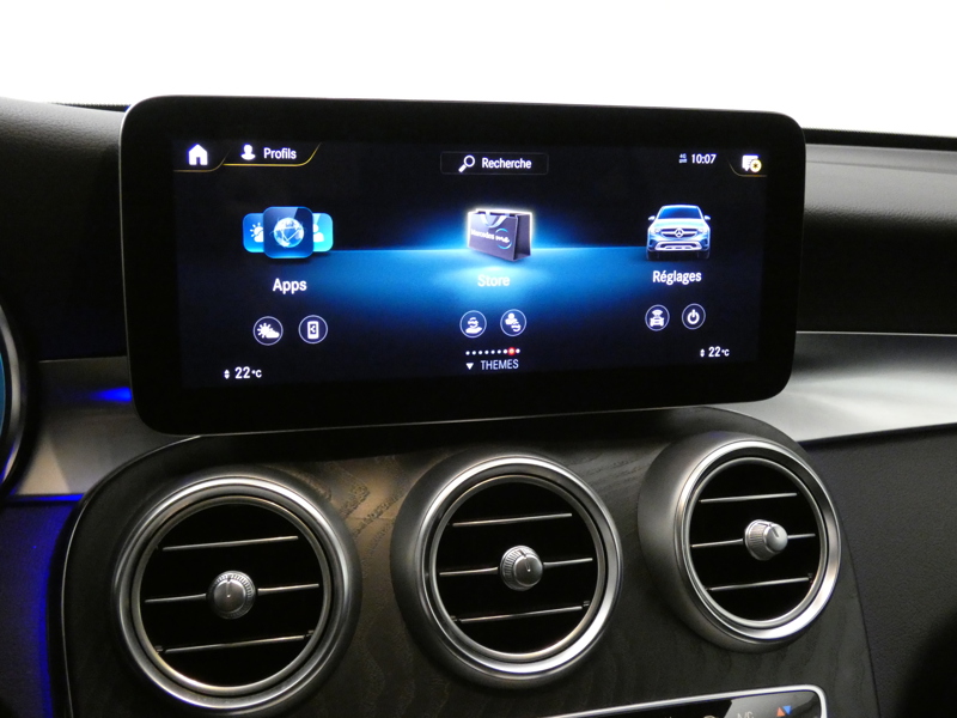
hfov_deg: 49.0
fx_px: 1051
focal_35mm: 38
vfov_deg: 37.7
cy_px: 359
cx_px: 478
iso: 1600
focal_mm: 6.8
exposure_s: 1/25
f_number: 3.5
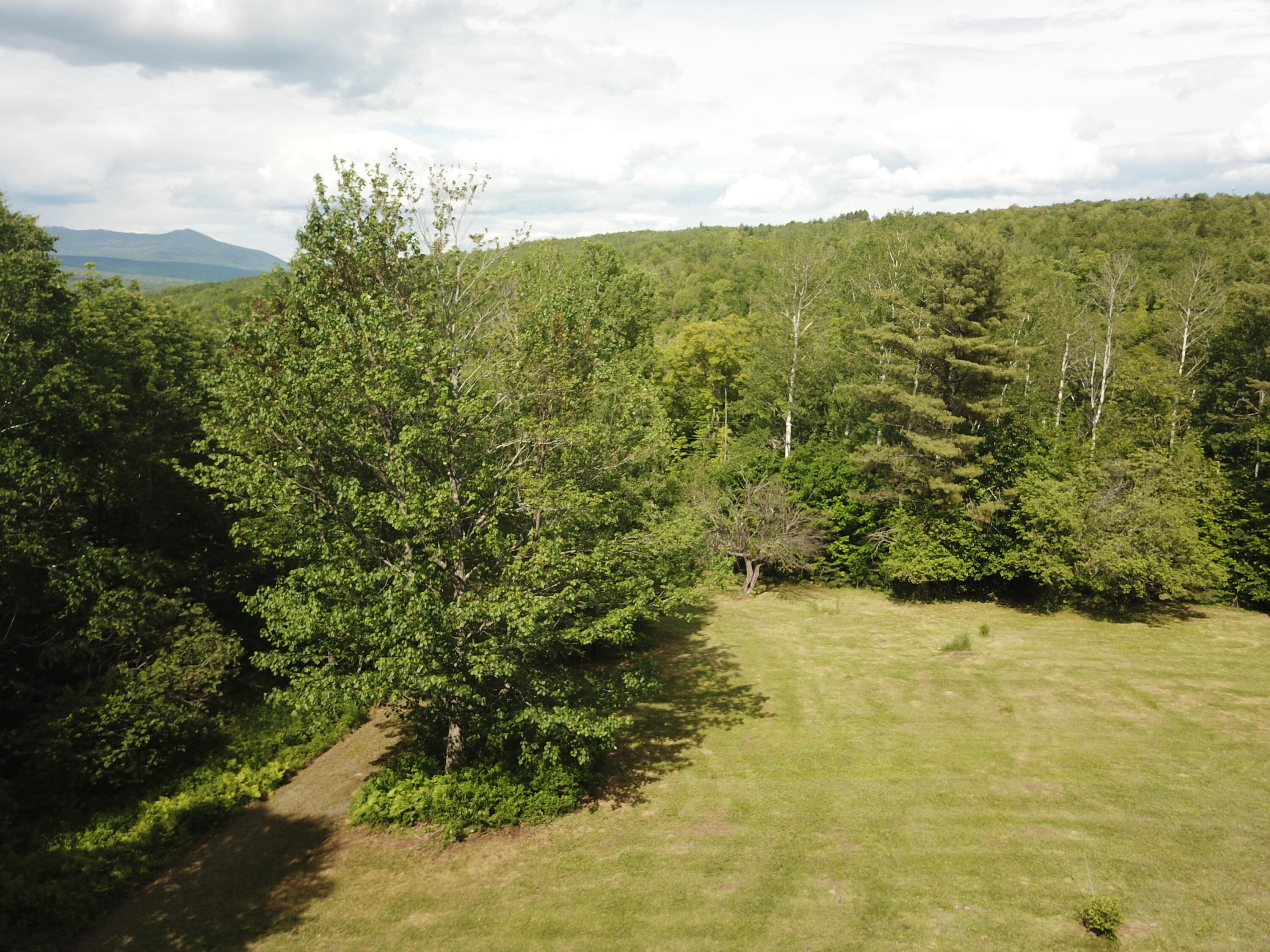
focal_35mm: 26
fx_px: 954
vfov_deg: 53.1
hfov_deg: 67.3
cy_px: 476
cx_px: 635
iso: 100
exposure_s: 1/946
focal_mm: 4.73
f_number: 2.2
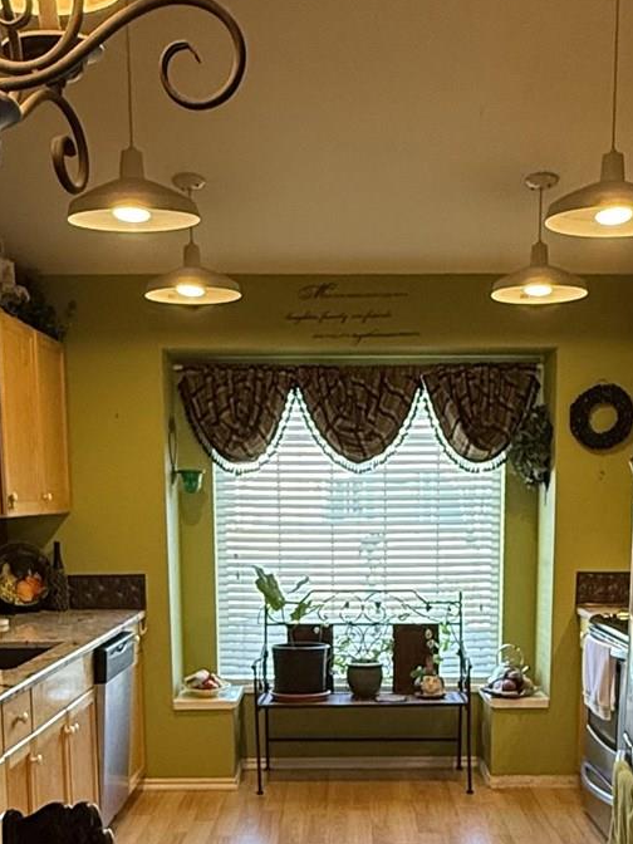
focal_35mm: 48
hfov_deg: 30.2
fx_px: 1170
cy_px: 705
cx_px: 359
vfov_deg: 37.8
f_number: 2.2
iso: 250
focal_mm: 2.22
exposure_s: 1/99
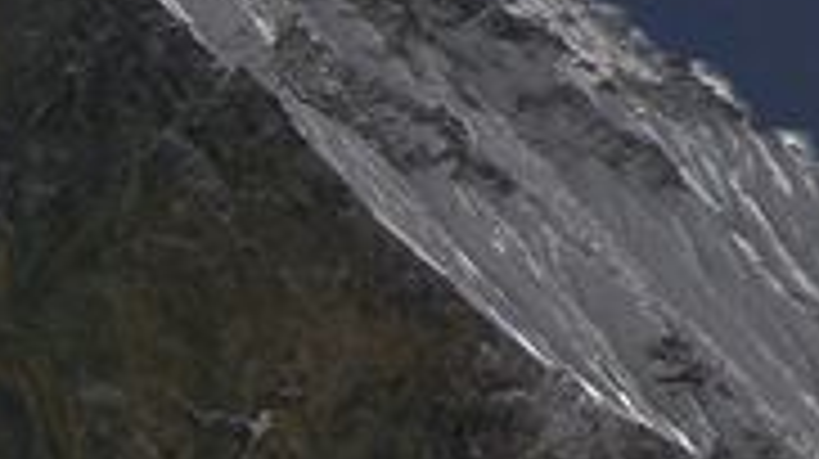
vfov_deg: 1.7
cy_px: 765
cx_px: -922
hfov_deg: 3.0
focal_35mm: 724
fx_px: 15715
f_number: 6.3
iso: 100
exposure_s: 1/400
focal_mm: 105
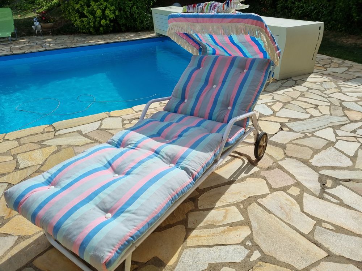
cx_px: 181
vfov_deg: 53.1
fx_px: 272
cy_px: 136
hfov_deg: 67.3
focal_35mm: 26
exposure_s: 1/5051
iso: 50
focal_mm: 5.4
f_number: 1.8
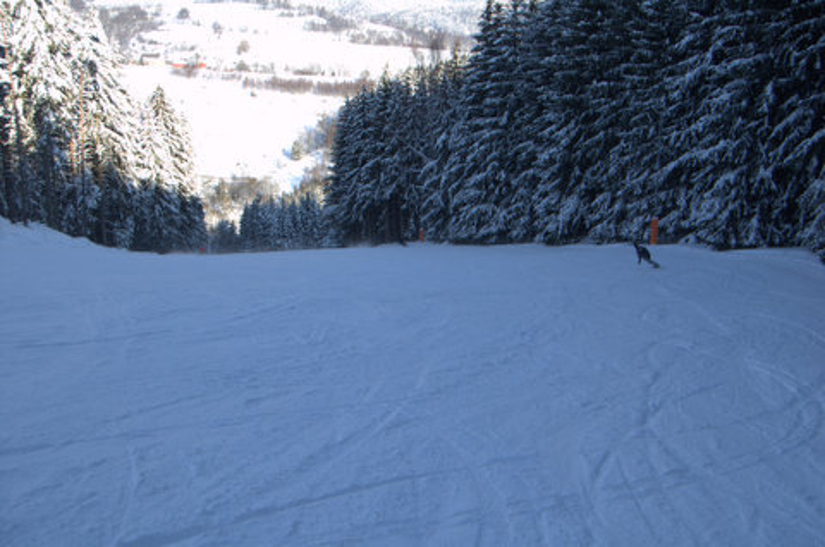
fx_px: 961
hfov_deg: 46.5
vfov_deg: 31.8
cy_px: 274
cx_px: 412
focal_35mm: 42
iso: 200
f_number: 8
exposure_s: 1/250
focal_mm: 28
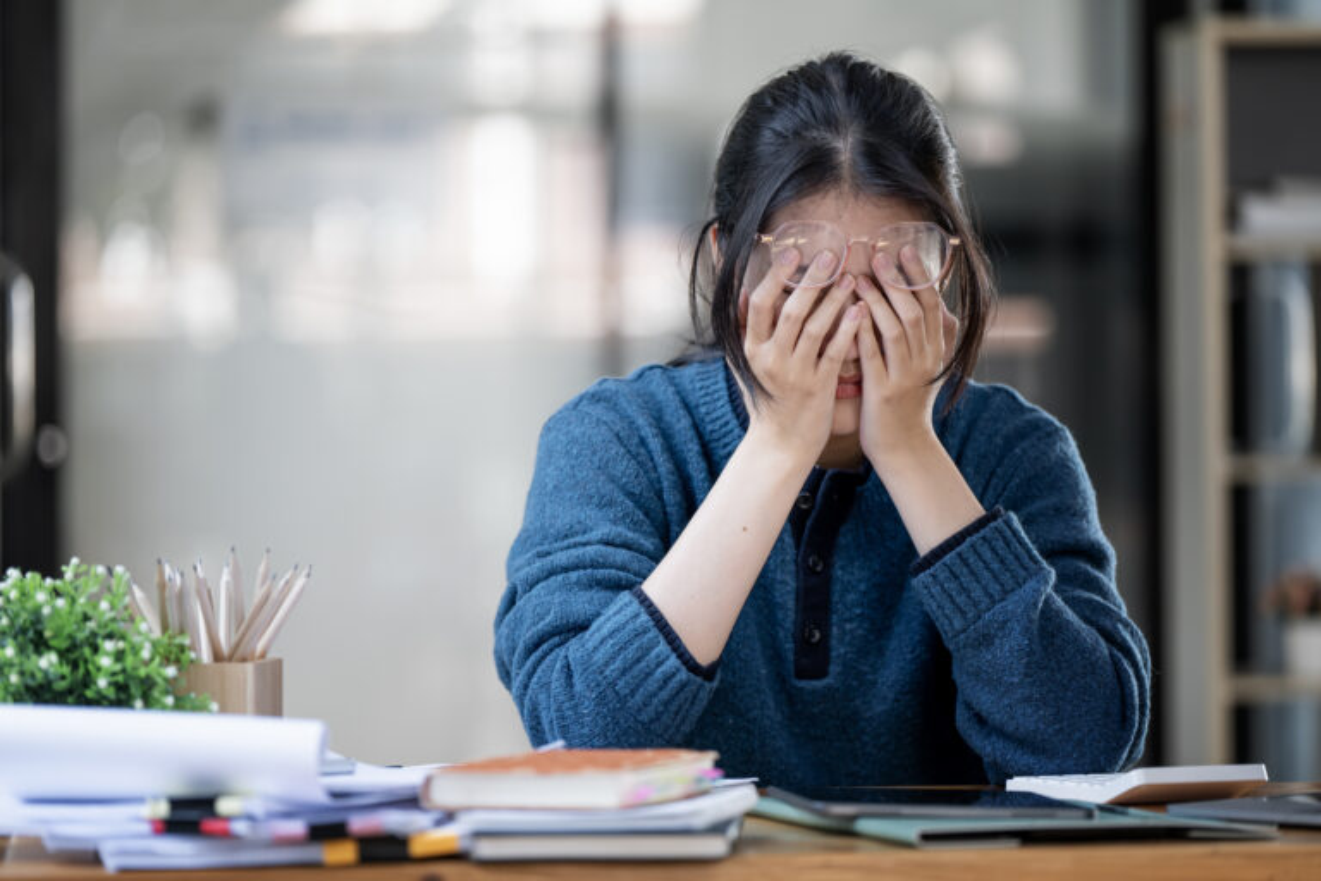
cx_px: 660
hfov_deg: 15.4
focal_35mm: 133
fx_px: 4880
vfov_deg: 10.3
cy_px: 440
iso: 320
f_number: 2.8
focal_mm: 133
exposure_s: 1/160
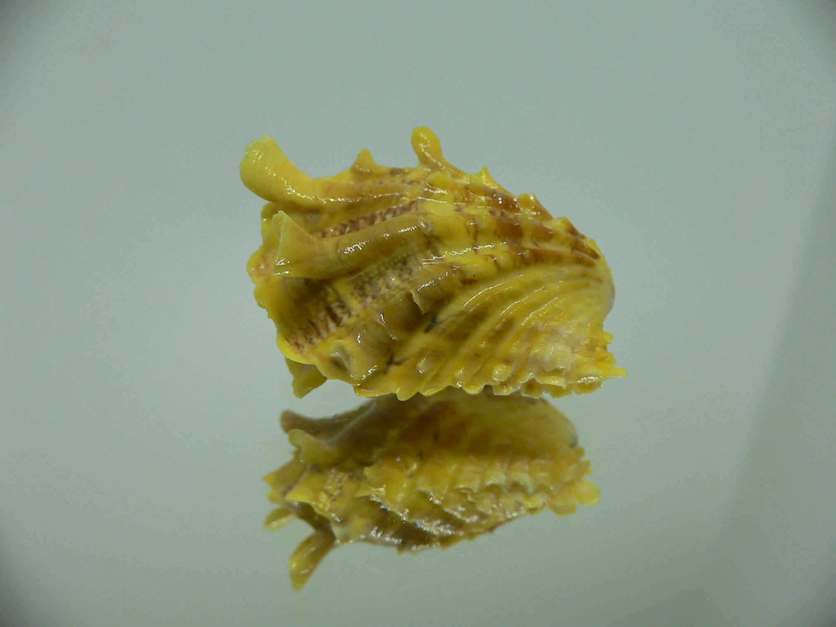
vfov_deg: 40.7
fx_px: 845
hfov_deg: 52.6
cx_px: 418
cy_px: 314
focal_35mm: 35
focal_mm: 4.6
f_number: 2.8
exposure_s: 1/60
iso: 100
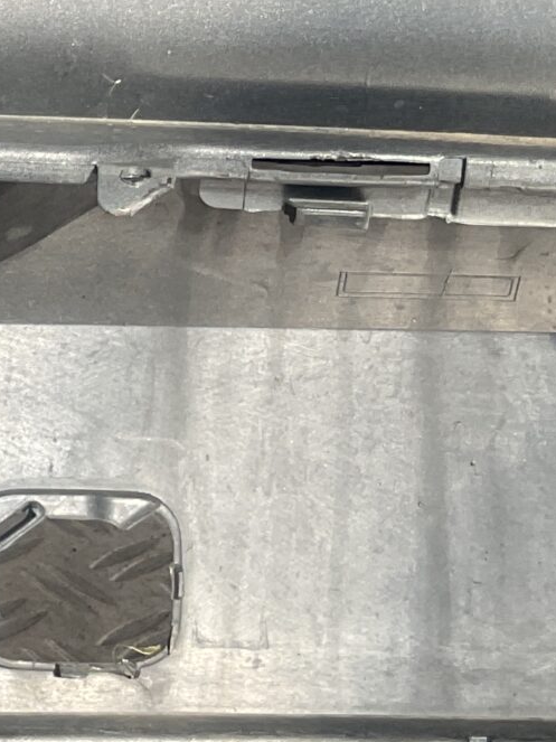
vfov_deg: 17.4
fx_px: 2399
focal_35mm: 112
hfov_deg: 12.1
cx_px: -475
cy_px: 152
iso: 16
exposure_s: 1/514
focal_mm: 3
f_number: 1.8
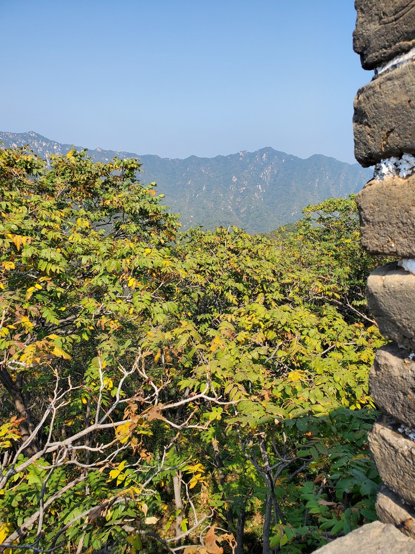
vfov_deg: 67.3
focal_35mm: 26
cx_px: 208
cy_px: 277
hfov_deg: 53.1
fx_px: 416
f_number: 2.4
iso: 50
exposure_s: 1/952
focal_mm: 4.3
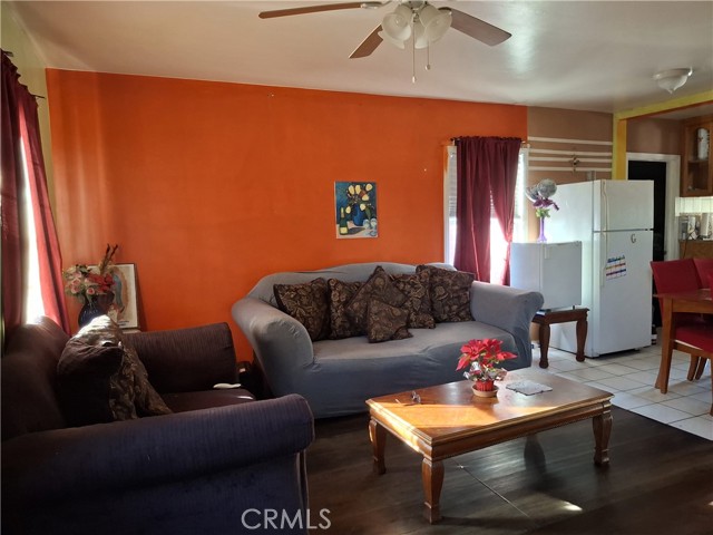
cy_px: 268
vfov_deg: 54.9
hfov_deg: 69.4
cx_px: 356
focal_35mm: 25
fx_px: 515
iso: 320
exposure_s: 1/30
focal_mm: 4.69
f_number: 1.8
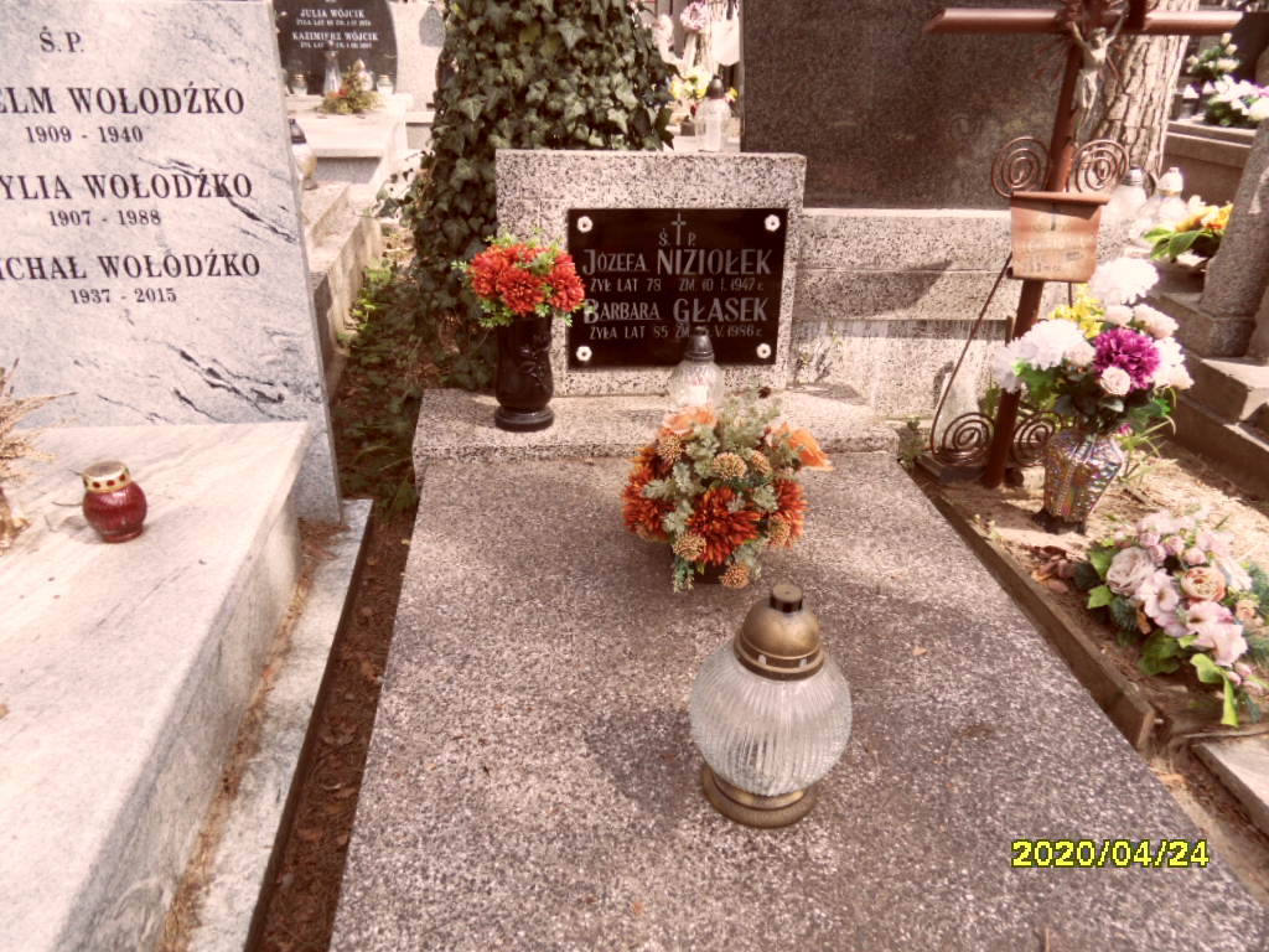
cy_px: 476
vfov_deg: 56.8
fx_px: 880
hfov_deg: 71.6
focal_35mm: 24
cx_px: 634
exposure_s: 1/180
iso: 80
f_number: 3.2
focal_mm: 3.9
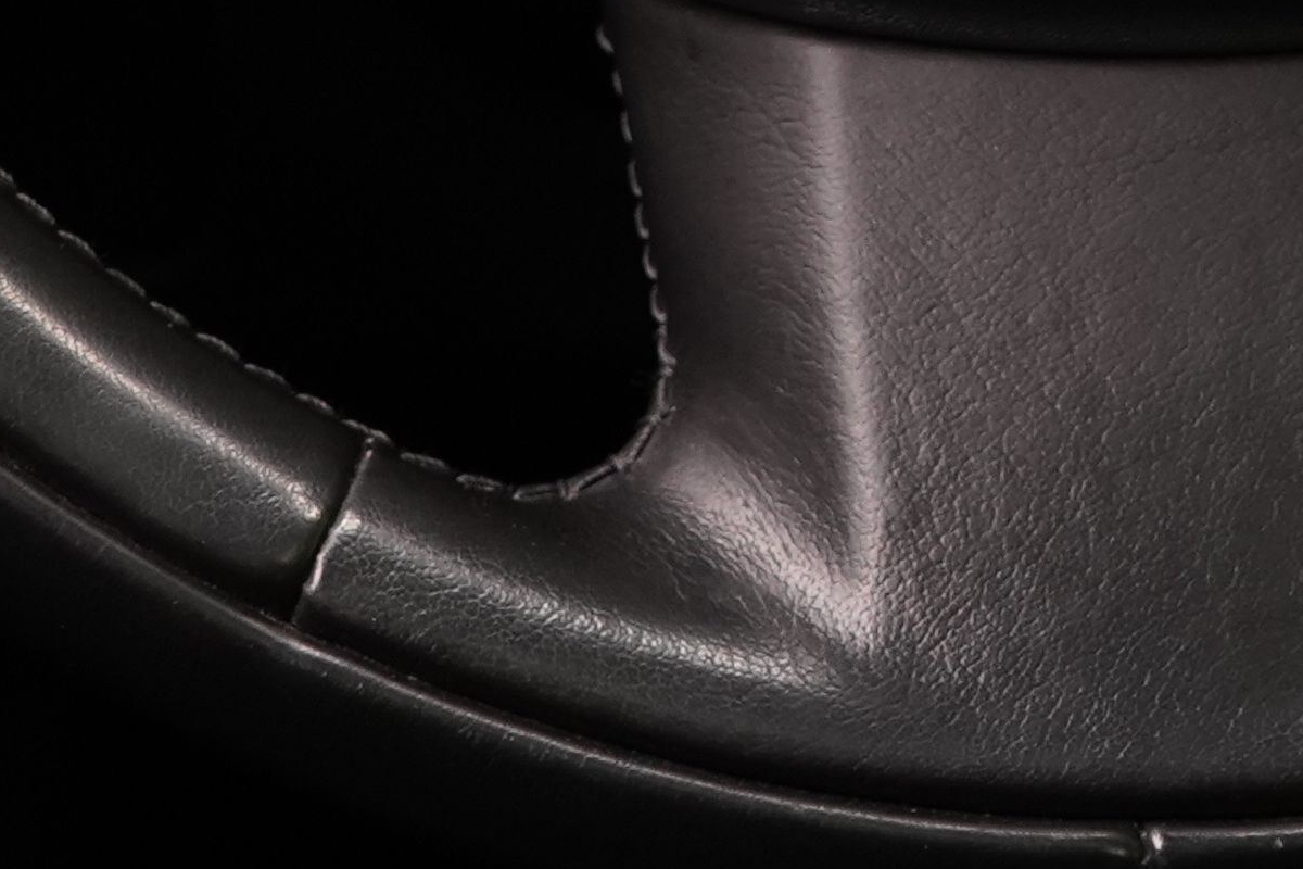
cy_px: -1135
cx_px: 1146
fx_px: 5791
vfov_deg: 8.0
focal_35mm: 160
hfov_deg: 12.7
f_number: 5.6
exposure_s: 1/25
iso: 1250
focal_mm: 32
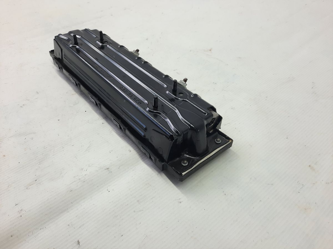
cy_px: 124
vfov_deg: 54.9
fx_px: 240
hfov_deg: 69.4
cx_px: 166
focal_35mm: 25
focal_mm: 4.6
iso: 40
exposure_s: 1/50
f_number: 2
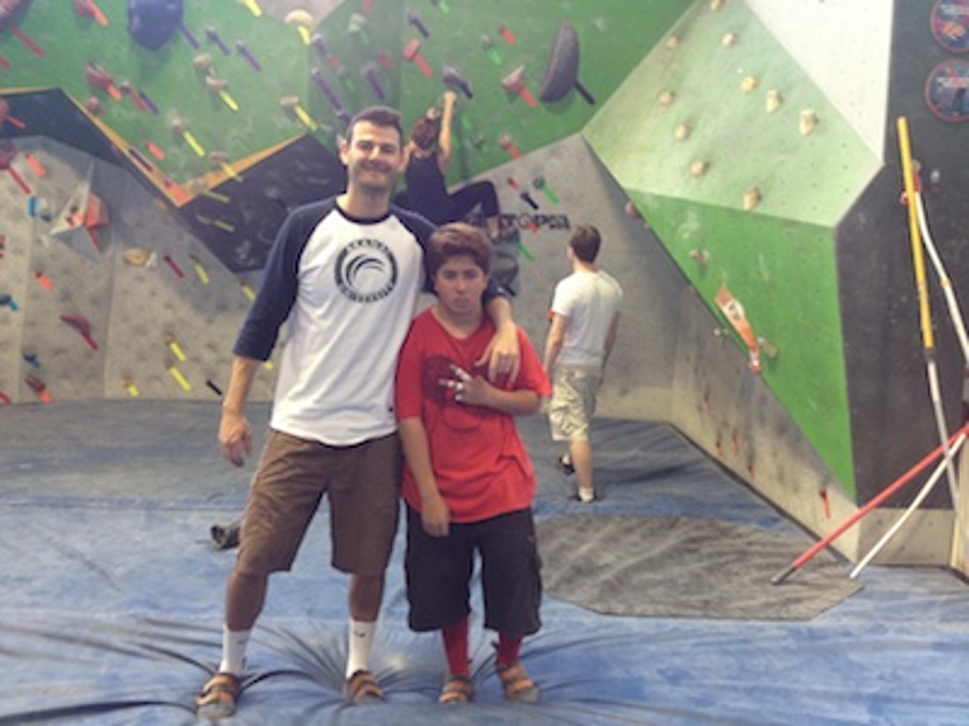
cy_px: 363
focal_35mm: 35
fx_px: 980
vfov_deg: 40.7
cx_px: 484
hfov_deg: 52.6
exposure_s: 1/20
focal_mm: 4.28
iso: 160
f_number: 2.4
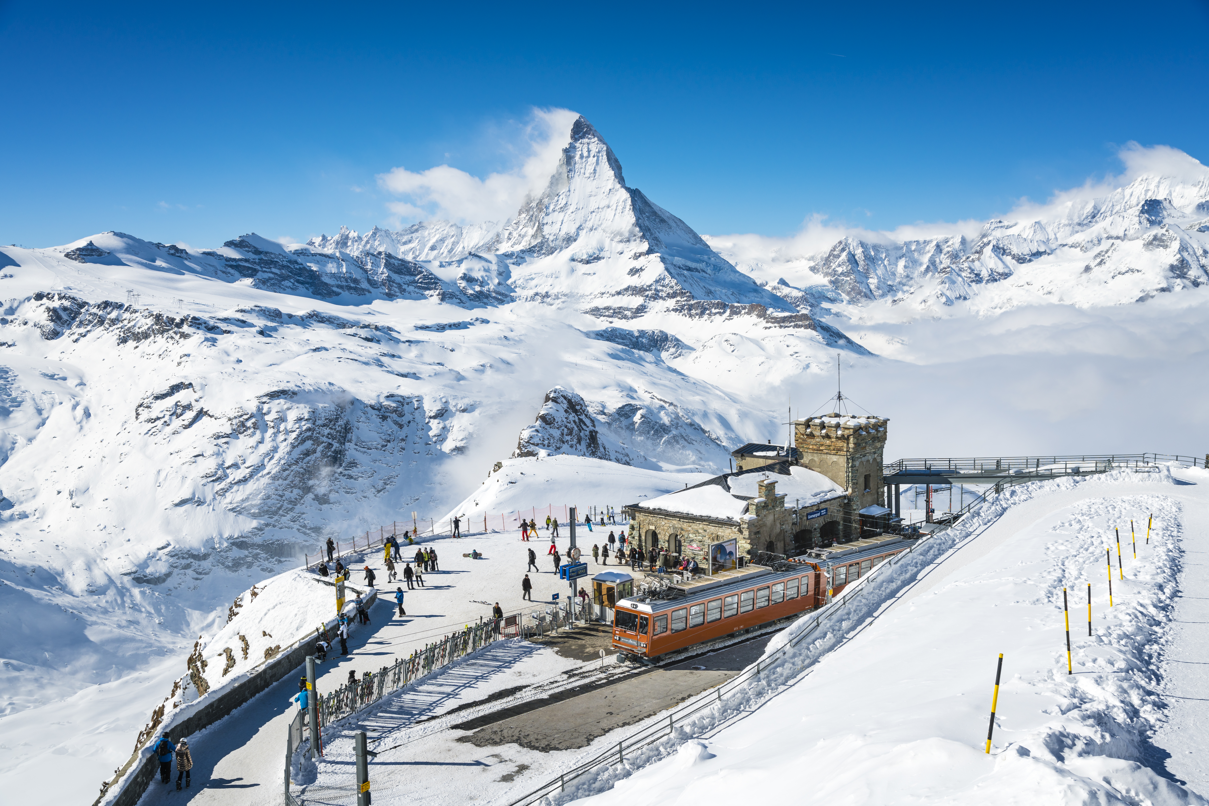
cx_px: 604
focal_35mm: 32
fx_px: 1075
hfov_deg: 58.7
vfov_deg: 41.1
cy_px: 403
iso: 100
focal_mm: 32
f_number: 7.1
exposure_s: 1/1000
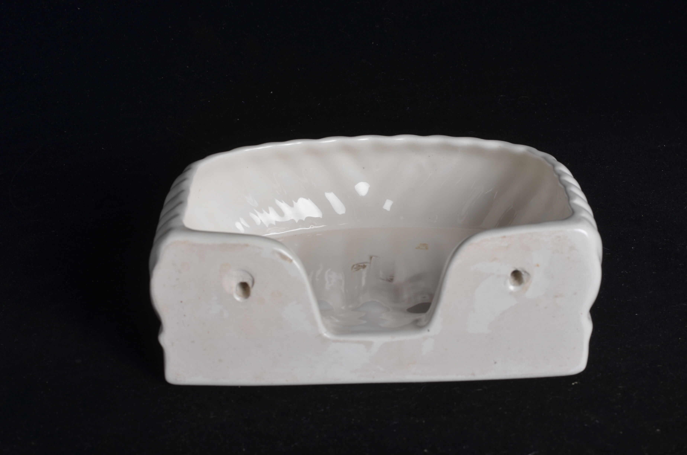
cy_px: 228
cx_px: 344
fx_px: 1428
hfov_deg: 27.0
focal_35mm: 75
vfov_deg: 18.1
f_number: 11
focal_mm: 50
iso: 100
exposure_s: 1/125
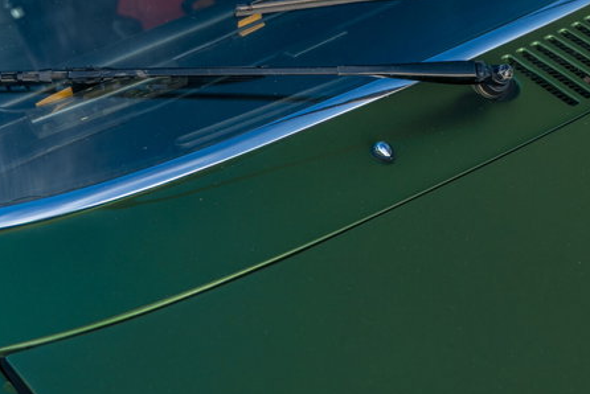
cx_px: 433
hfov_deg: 25.6
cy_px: 47
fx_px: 1283
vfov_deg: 17.2
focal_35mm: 78
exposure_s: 1/160
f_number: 2.8
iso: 100
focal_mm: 34.1
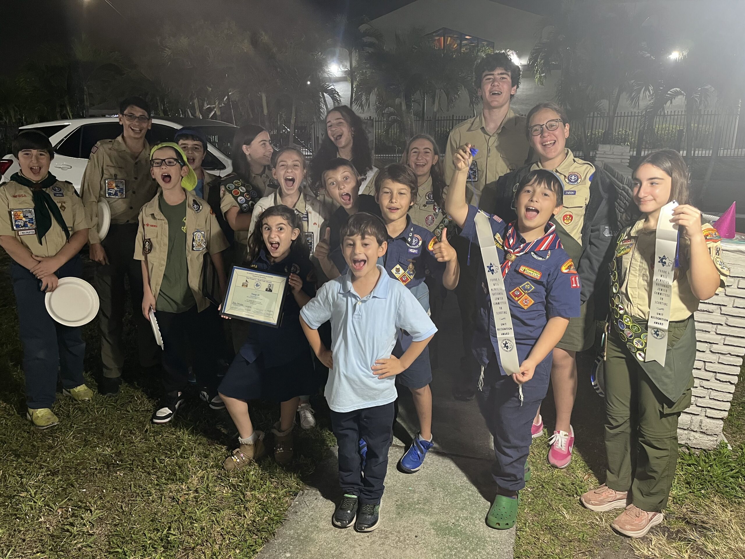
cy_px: 280
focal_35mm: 26
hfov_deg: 67.3
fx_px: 560
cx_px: 372
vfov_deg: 53.1
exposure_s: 1/60
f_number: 1.6
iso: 320
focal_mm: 5.1
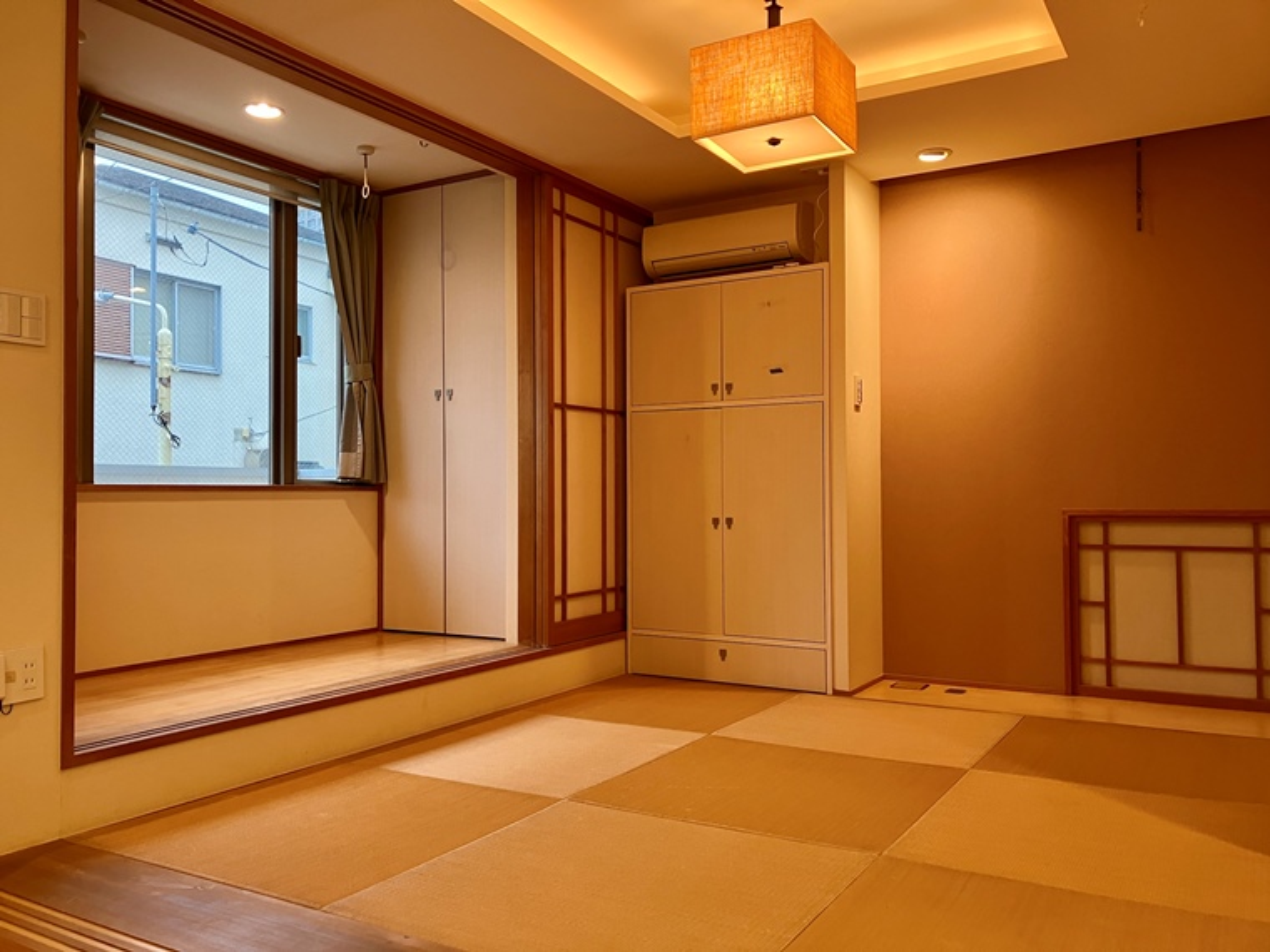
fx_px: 1027
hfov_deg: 63.4
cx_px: 635
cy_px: 476
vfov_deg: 49.7
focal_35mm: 28
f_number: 1.8
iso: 80
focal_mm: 3.99
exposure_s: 1/50
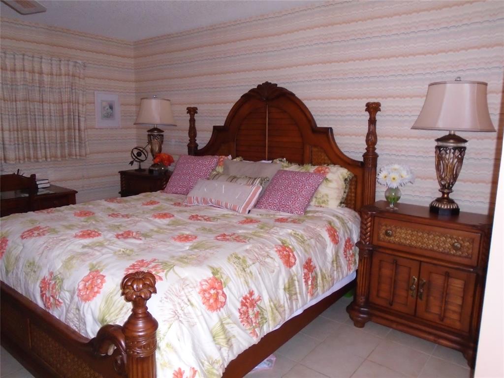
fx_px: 379
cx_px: 252
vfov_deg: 53.1
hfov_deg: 67.3
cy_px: 189
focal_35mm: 26
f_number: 3.2
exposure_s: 1/30
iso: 400
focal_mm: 4.6
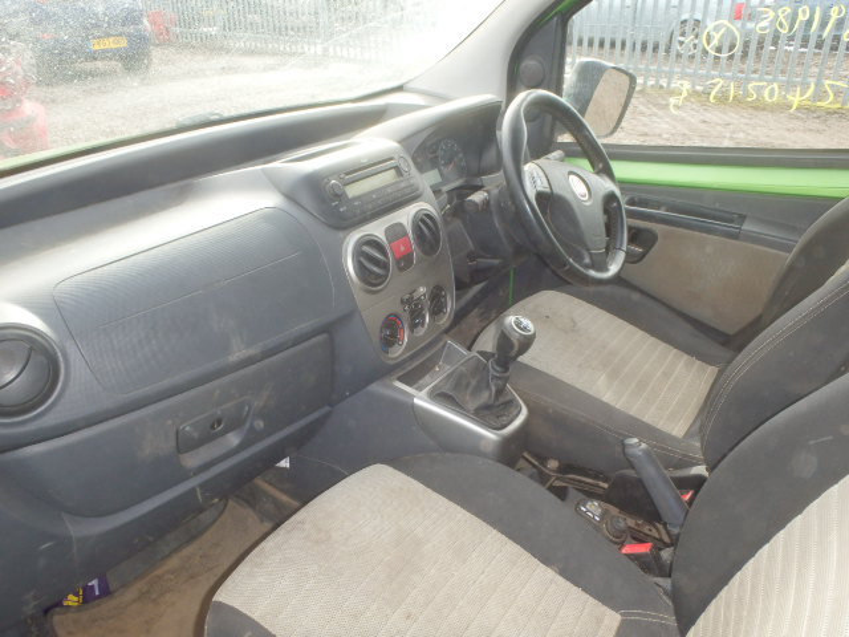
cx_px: 424
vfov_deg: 49.7
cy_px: 318
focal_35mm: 28
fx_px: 687
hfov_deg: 63.4
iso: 125
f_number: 3.9
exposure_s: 1/100
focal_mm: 5
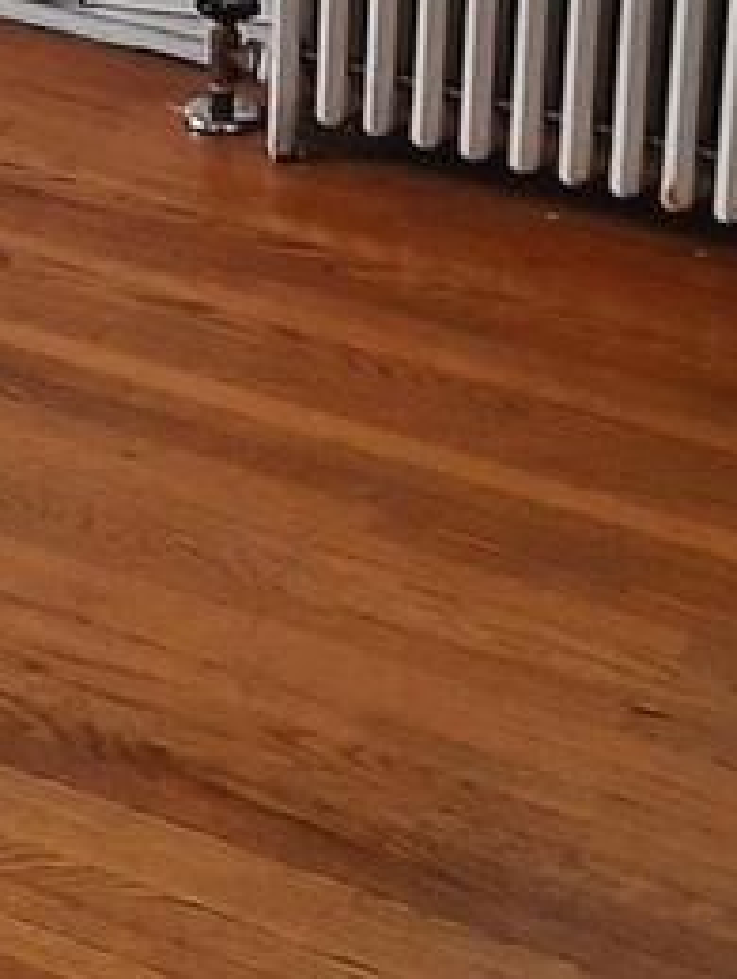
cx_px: -559
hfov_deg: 9.6
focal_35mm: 148
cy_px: -287
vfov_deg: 12.9
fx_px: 4191
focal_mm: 4.6
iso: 64
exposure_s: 1/60
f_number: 2
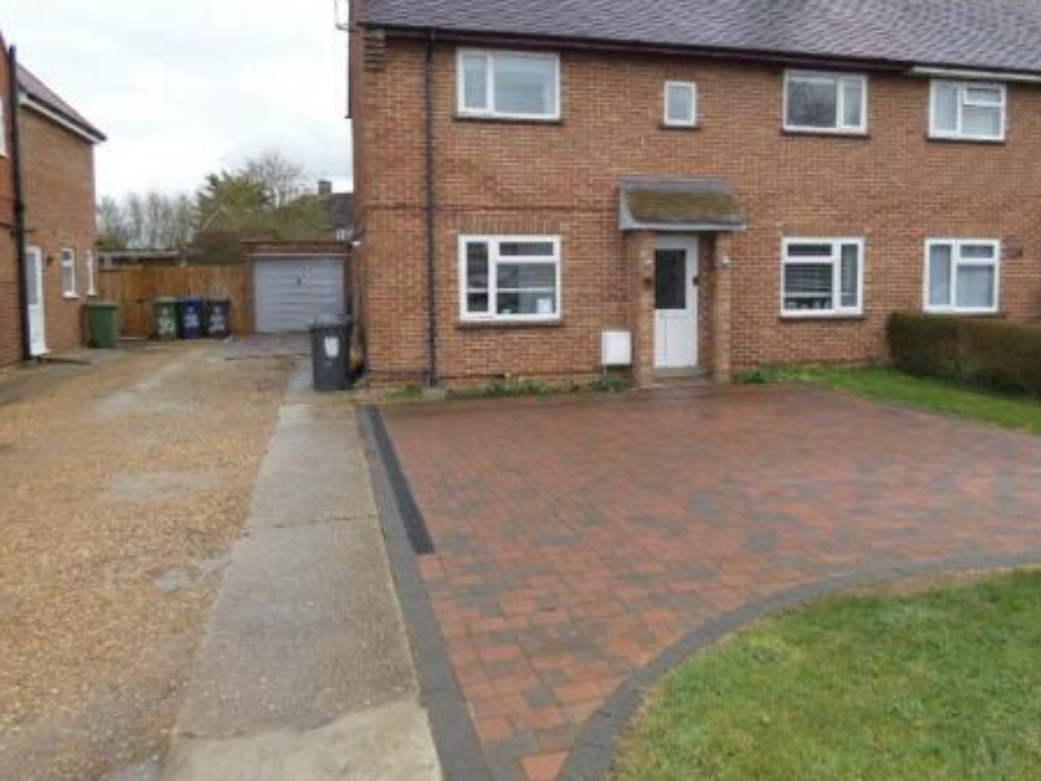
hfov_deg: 67.3
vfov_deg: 52.8
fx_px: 782
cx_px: 545
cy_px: 329
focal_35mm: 26
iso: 100
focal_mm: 3.6
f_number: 2.8
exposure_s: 1/640
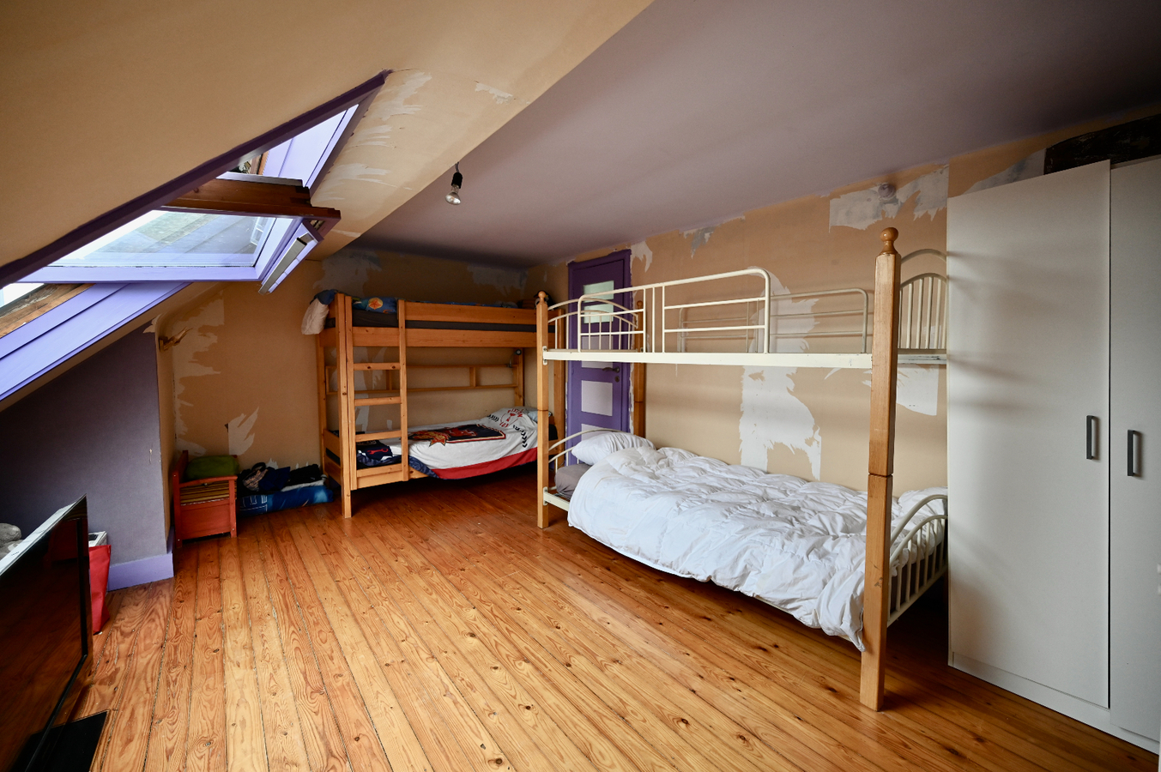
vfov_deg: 81.1
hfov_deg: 104.3
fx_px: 451
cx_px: 580
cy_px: 386
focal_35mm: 14
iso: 400
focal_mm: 14
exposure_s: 1/200
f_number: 4
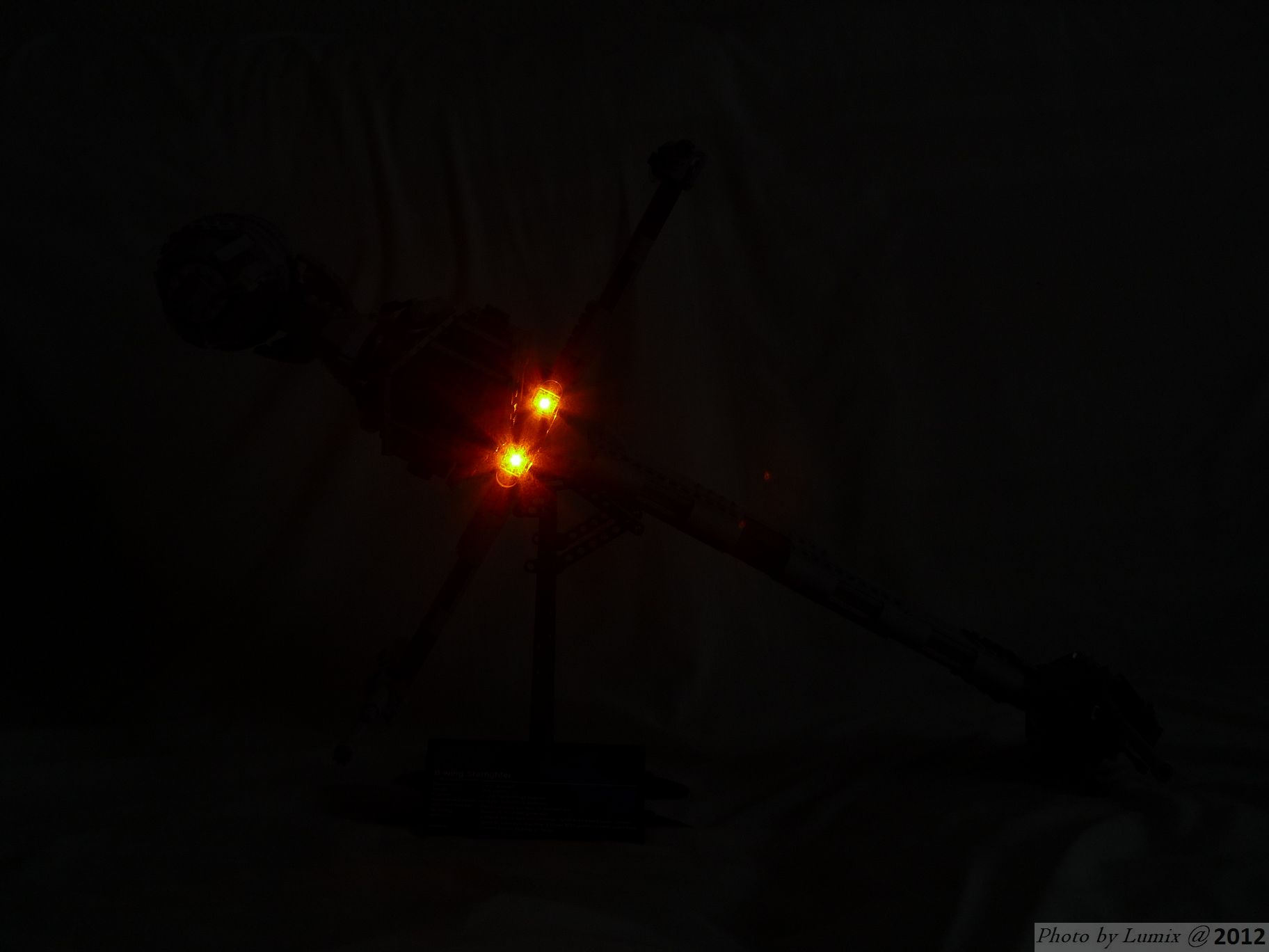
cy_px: 476
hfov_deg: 39.7
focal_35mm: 48
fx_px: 1760
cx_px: 634
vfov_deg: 30.3
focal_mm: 10.2
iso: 80
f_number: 3.5
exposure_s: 1/4
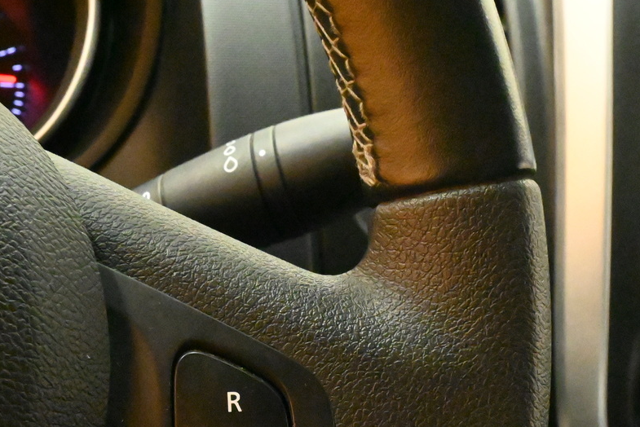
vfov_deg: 20.0
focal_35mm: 67
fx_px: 1183
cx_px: 187
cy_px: 402
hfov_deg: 29.9
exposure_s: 1/30
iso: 20000
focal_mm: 21.5
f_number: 11
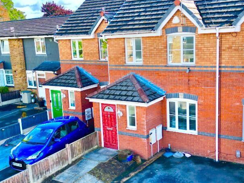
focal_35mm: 41
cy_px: 97
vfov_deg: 35.2
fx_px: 289
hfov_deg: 45.7
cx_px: 122
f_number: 1.7
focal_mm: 6.72
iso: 100
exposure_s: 1/1000
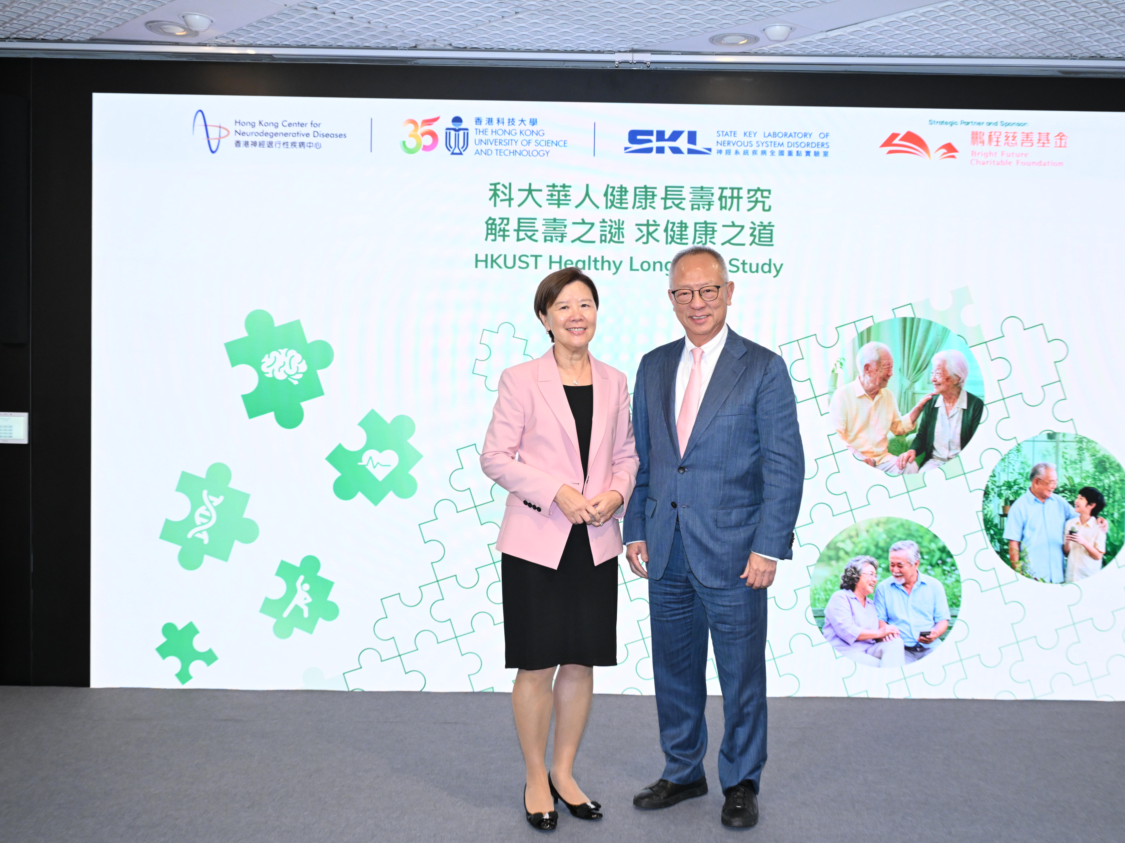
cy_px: 419
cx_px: 626
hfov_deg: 51.2
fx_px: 1170
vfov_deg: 39.7
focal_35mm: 36
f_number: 6.3
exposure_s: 1/200
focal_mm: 33
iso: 2500
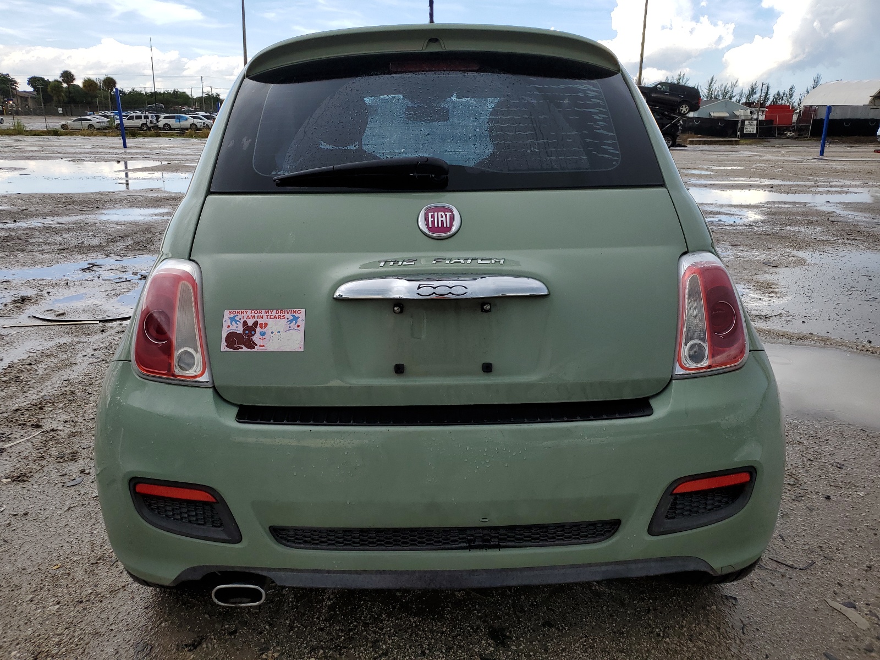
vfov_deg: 53.1
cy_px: 330
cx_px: 440
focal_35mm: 26
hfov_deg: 67.3
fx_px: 661
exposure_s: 1/1429
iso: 50
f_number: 1.5
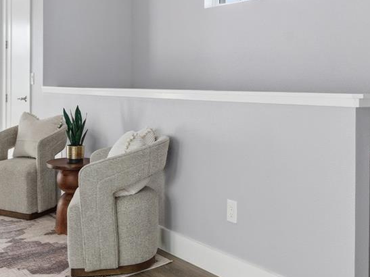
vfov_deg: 31.7
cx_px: 184
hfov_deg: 42.1
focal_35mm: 45
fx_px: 481
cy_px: 77
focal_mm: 16
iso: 100
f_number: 8
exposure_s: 1/40
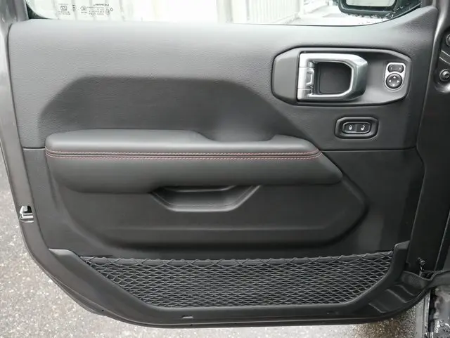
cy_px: 169
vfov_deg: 44.2
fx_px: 416
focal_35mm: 32
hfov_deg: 56.8
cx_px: 225
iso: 2500
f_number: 5
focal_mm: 16
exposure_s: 1/60
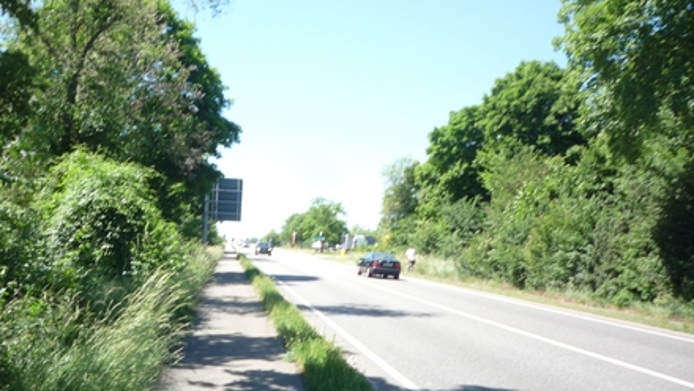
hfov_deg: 52.7
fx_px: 700
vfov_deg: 31.1
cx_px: 322
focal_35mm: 38
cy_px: 236
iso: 100
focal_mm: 5.2
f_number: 4
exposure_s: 1/200
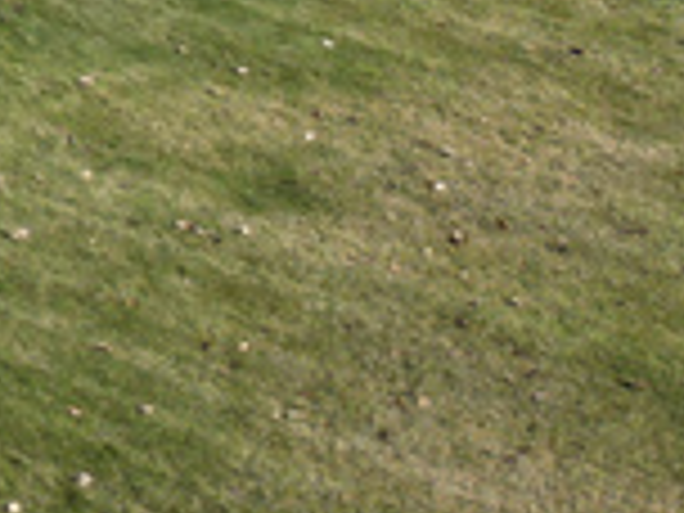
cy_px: -760
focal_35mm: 162
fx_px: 3201
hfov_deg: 10.1
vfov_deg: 8.3
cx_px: -1112
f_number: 1.7
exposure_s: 1/2500
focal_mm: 6.72
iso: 110
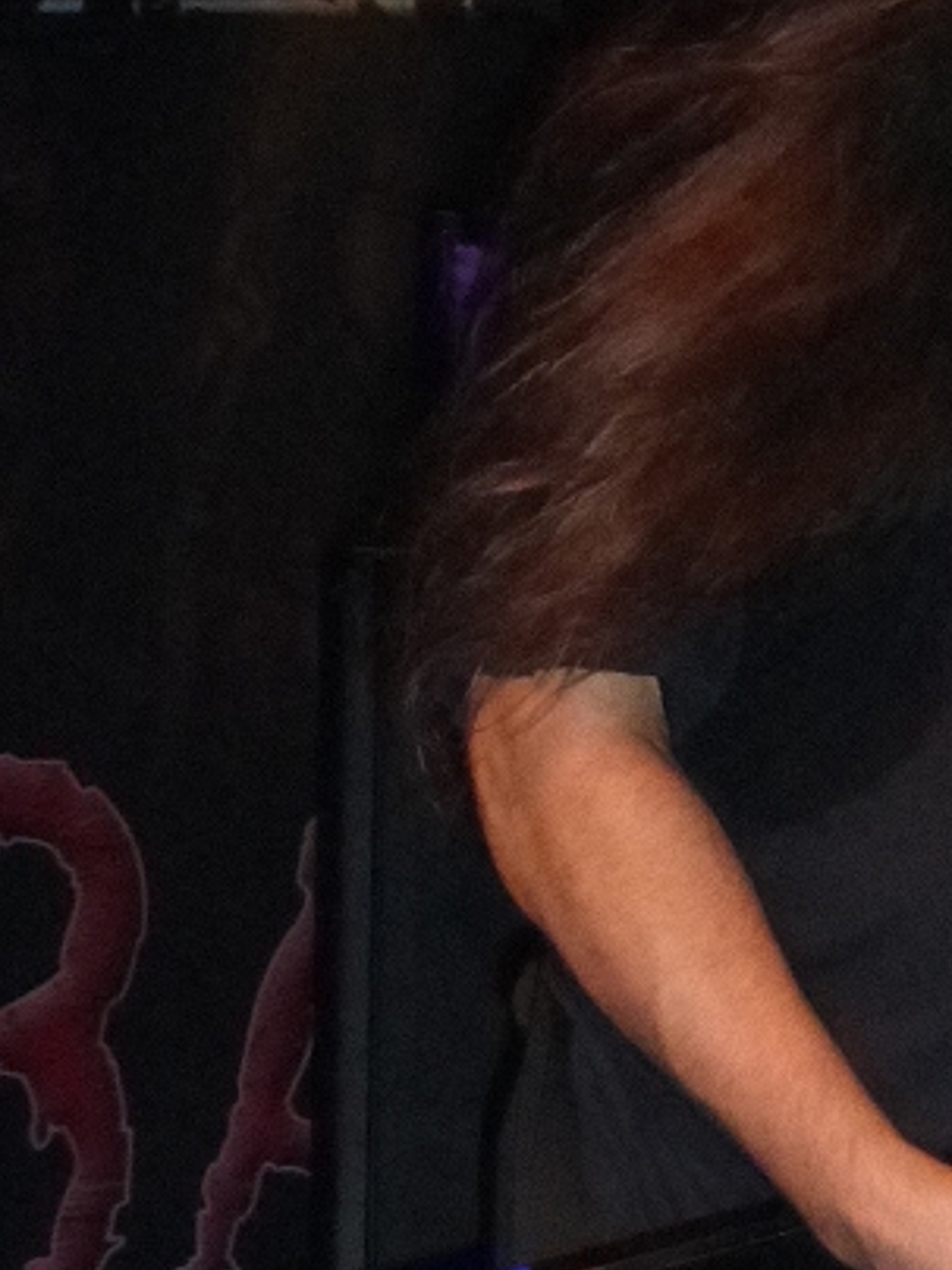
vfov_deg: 9.5
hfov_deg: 7.1
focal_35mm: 208
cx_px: 1235
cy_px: 475
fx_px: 7627
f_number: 5
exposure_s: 1/60
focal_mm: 12.5
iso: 1000
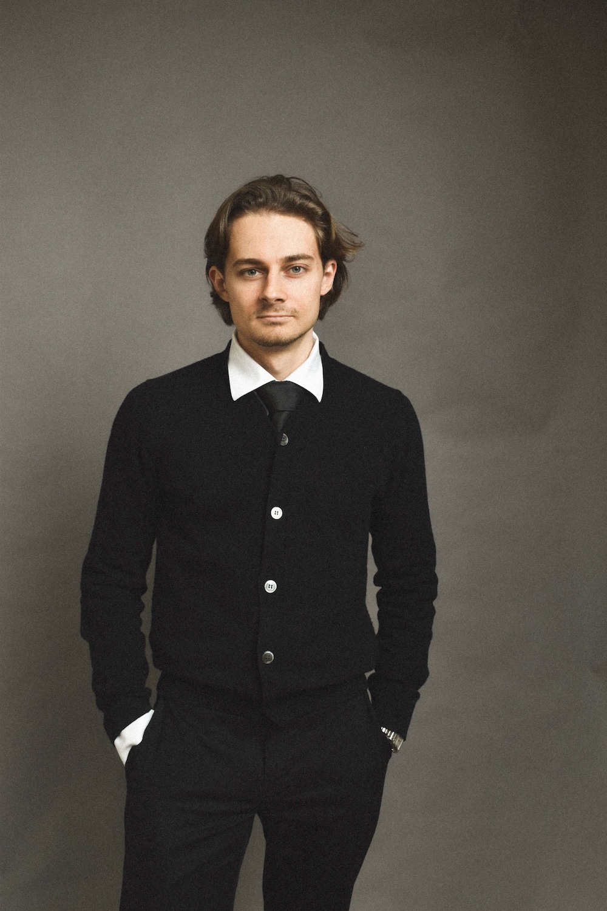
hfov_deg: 36.9
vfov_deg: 53.1
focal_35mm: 36
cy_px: 456
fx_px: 910
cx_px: 304
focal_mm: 24
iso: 200
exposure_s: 1/30
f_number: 7.1
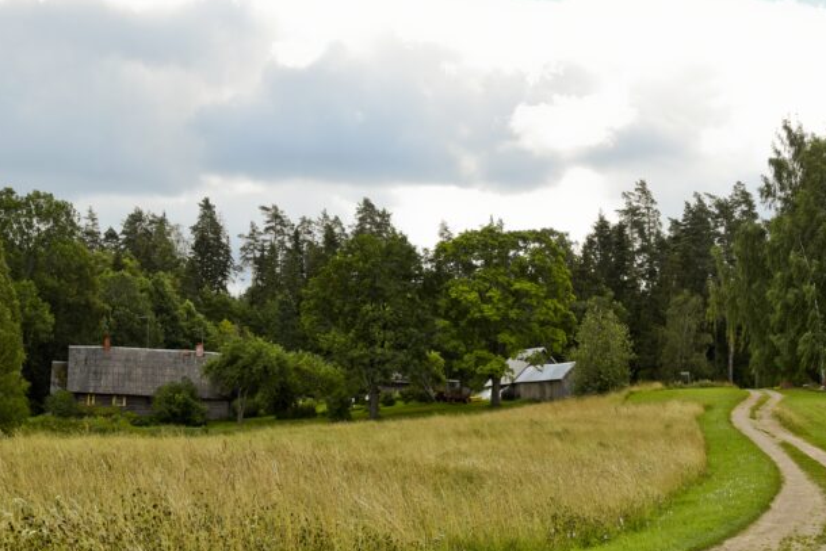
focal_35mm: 68
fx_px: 1560
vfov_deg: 20.0
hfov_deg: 29.6
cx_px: 467
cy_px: 299
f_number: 8
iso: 100
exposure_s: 1/125
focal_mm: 36
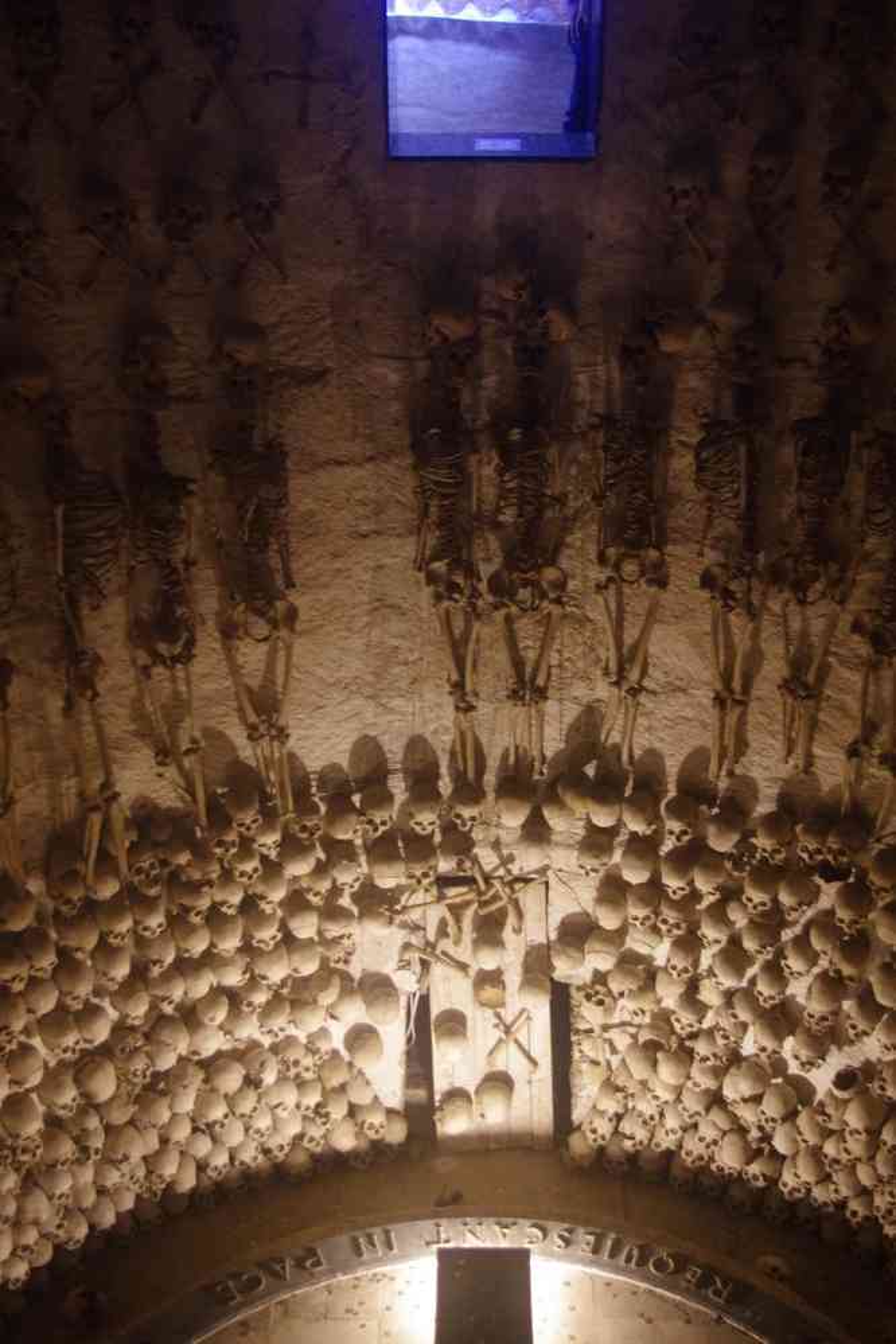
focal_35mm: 42
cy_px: 672
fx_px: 1568
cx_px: 448
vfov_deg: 46.4
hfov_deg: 31.9
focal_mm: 28
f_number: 4
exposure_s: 1/10
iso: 3200
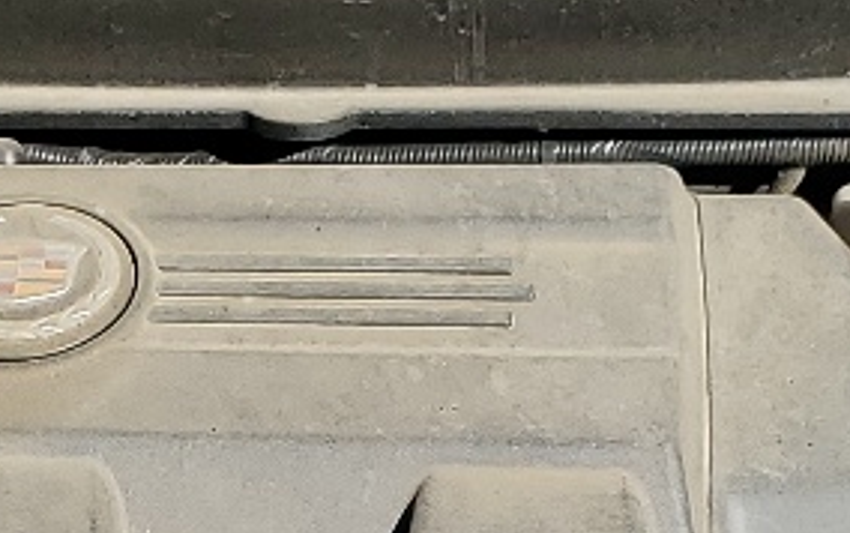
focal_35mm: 155
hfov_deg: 13.5
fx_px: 3593
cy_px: 1285
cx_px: 338
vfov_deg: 7.9
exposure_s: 1/2000
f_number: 1.5
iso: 50
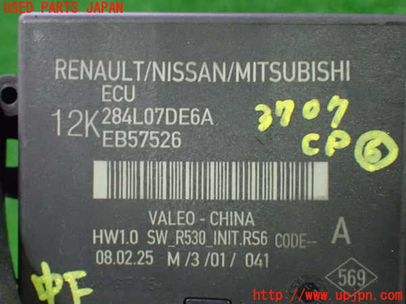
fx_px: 633
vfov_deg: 27.0
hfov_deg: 35.5
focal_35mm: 54
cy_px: 152
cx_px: 203
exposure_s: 1/30
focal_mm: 9.65
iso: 1600
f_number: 3.3
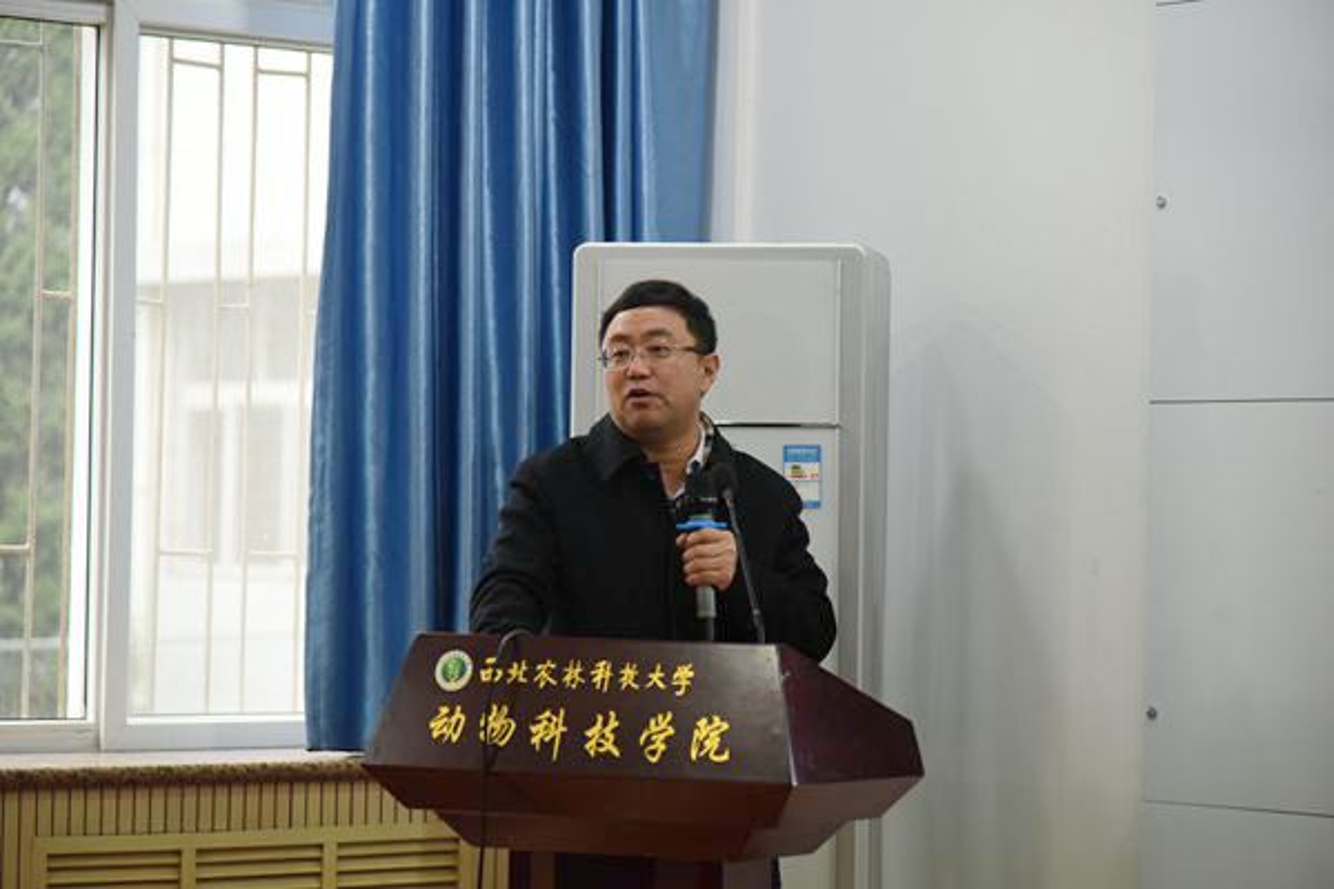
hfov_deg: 17.1
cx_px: 667
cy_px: 444
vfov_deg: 11.4
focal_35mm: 120
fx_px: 4446
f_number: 4
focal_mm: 120
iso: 2500
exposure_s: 1/320
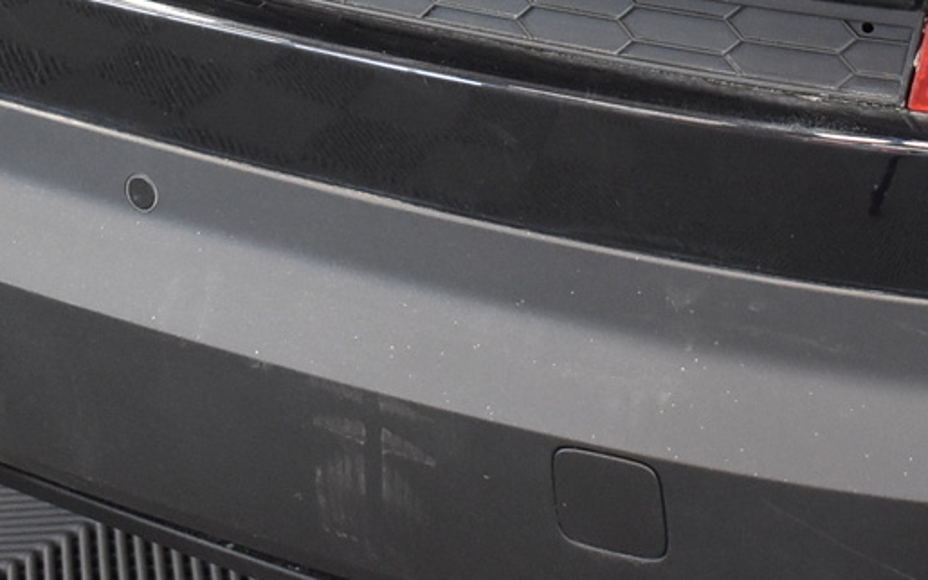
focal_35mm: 130
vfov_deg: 9.8
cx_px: 351
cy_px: -312
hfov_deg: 16.1
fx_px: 3278
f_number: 4
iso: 2000
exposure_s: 1/40
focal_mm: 27
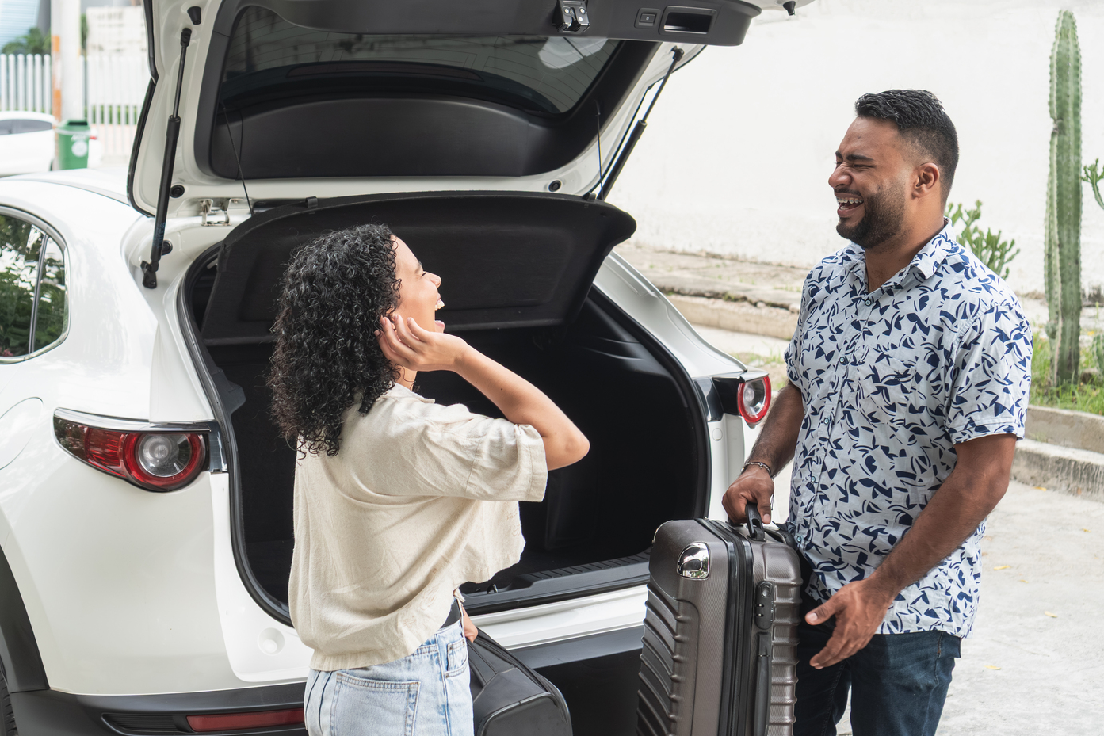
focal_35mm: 57
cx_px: 525
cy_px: 360
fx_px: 1734
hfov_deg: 35.3
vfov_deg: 24.0
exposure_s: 1/200
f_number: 4
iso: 400
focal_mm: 35
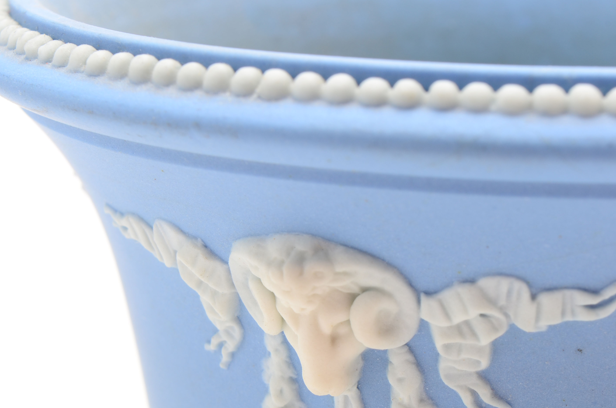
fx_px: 1976
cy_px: 280
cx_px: 309
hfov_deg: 17.7
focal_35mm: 116
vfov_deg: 11.8
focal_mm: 55
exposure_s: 1/160
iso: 100
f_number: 18
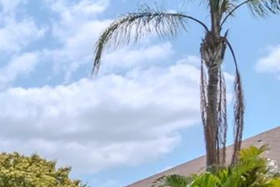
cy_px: 312
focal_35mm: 79
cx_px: -245
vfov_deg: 15.4
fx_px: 618
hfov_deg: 18.7
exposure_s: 1/400
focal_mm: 11
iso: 800
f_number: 20
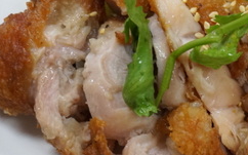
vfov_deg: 10.4
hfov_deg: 16.1
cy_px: 27
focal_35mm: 125
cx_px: 287
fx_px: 847
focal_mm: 31
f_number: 5
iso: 800
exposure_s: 1/60
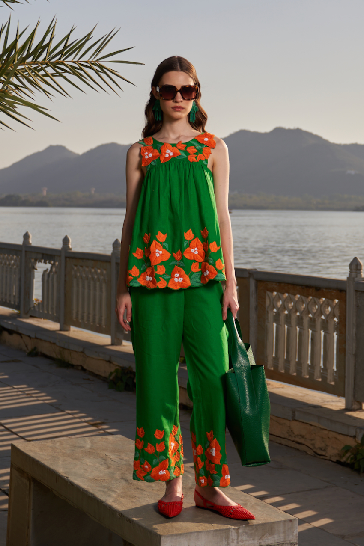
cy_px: 273
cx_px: 182
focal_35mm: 45
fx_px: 683
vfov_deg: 43.6
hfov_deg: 29.8
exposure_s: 1/1600
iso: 50
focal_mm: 30
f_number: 3.2
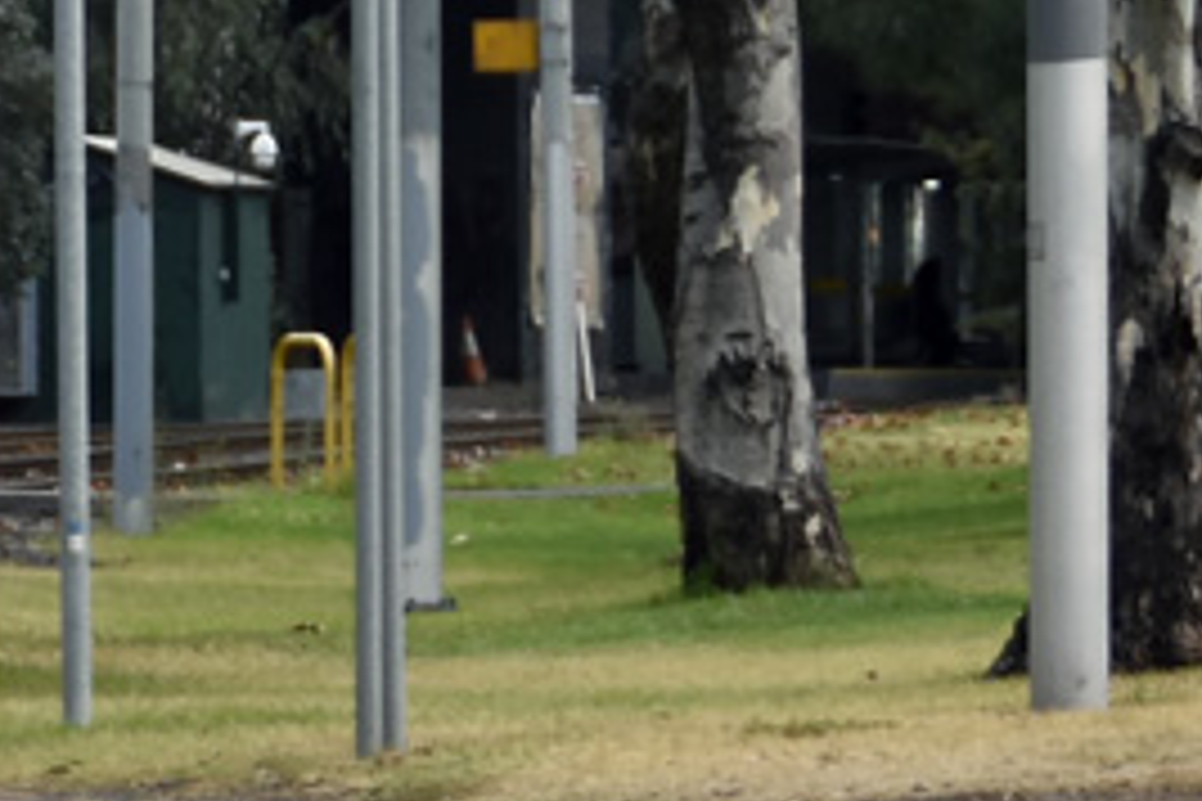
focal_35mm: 590
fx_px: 19698
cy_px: -666
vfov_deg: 2.3
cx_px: -1540
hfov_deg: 3.5
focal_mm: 70
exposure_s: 1/100
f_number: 5
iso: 220
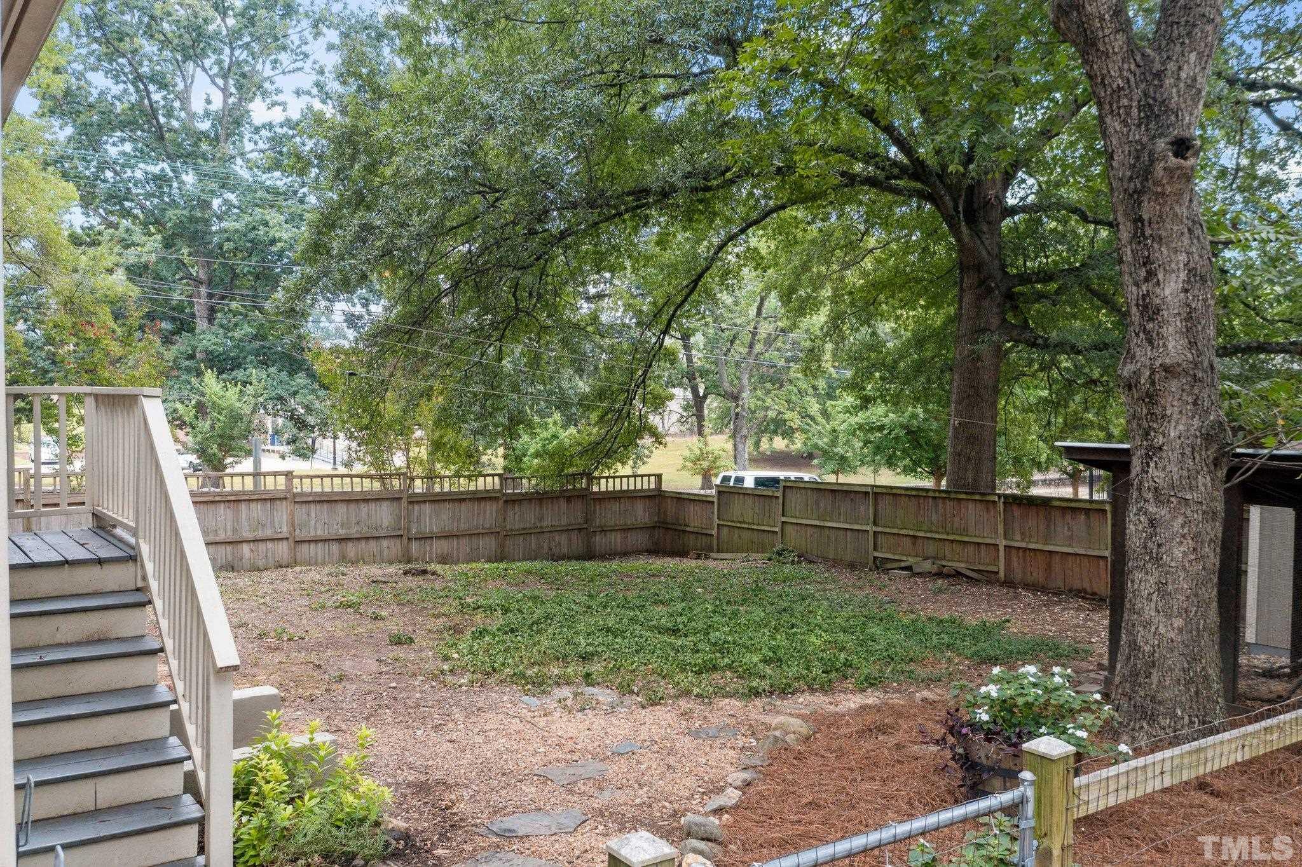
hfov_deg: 65.5
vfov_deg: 46.4
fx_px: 1012
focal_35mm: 28
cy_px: 434
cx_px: 651
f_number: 4
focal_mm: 10.26
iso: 100
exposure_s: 1/100
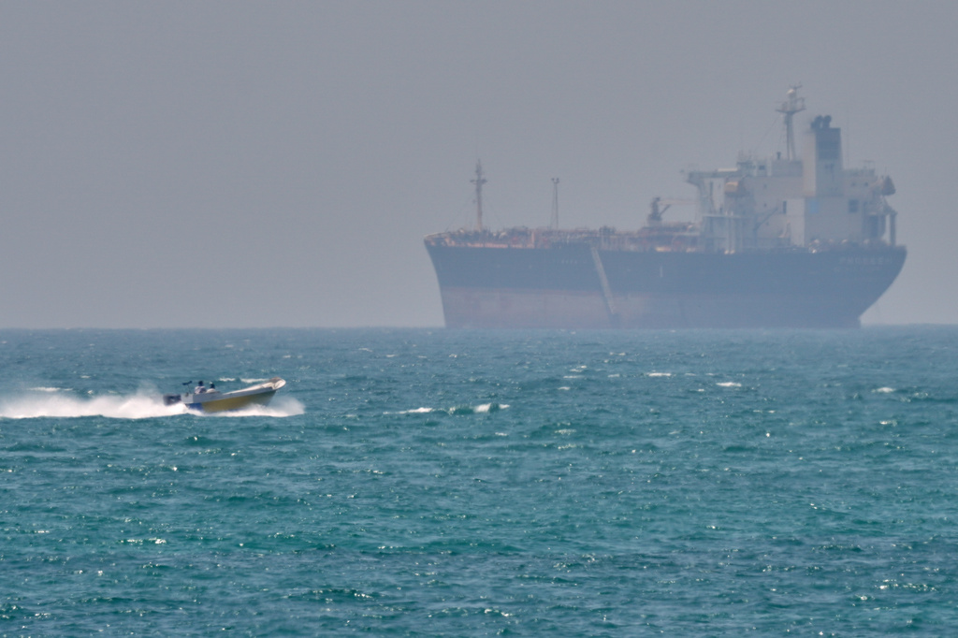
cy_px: 319
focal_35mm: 900
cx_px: 479
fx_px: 23941
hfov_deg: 2.3
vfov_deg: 1.5
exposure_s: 1/500
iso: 200
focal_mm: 600
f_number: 11
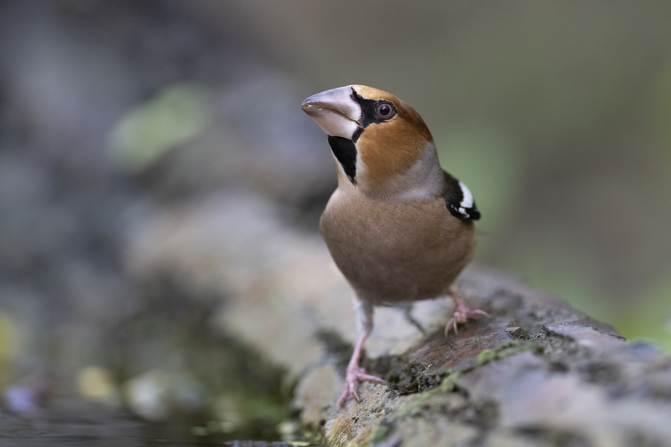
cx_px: 336
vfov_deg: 2.3
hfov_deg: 3.4
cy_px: 224
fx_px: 11182
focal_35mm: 600
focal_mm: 600
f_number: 4
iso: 3200
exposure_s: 1/400
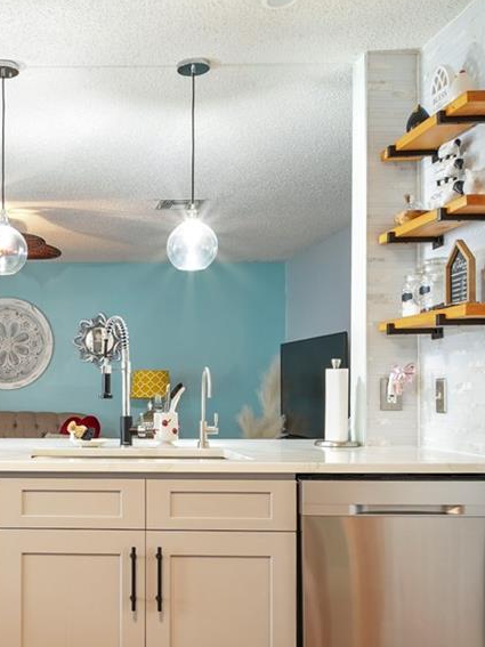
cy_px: 397
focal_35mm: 38
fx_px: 710
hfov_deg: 34.8
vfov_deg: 48.6
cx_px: 19
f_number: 8
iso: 100
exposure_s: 3.2
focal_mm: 14
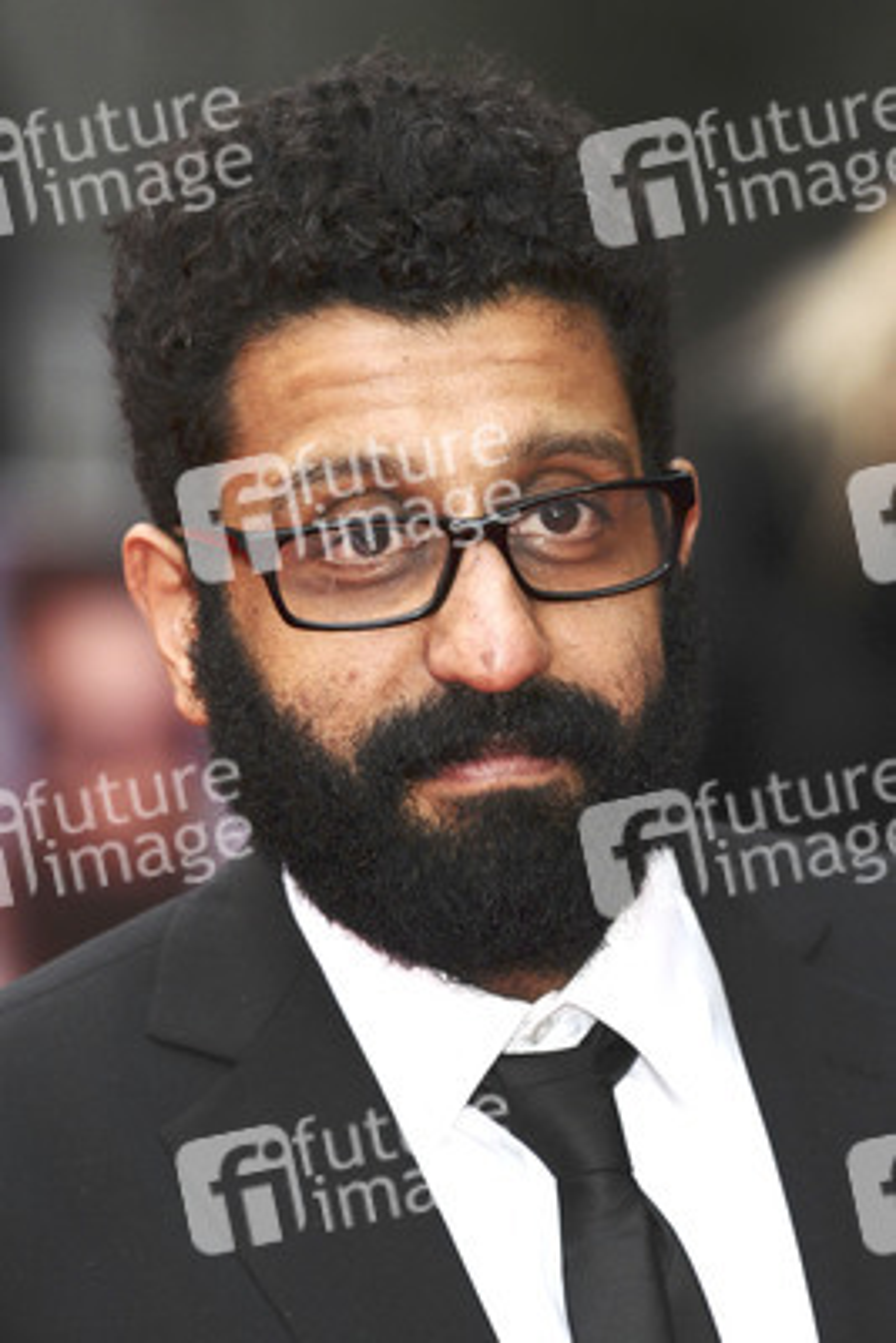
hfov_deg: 5.2
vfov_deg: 7.8
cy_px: 672
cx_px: 448
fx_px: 9791
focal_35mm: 262
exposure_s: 1/200
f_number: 4.5
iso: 640
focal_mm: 175
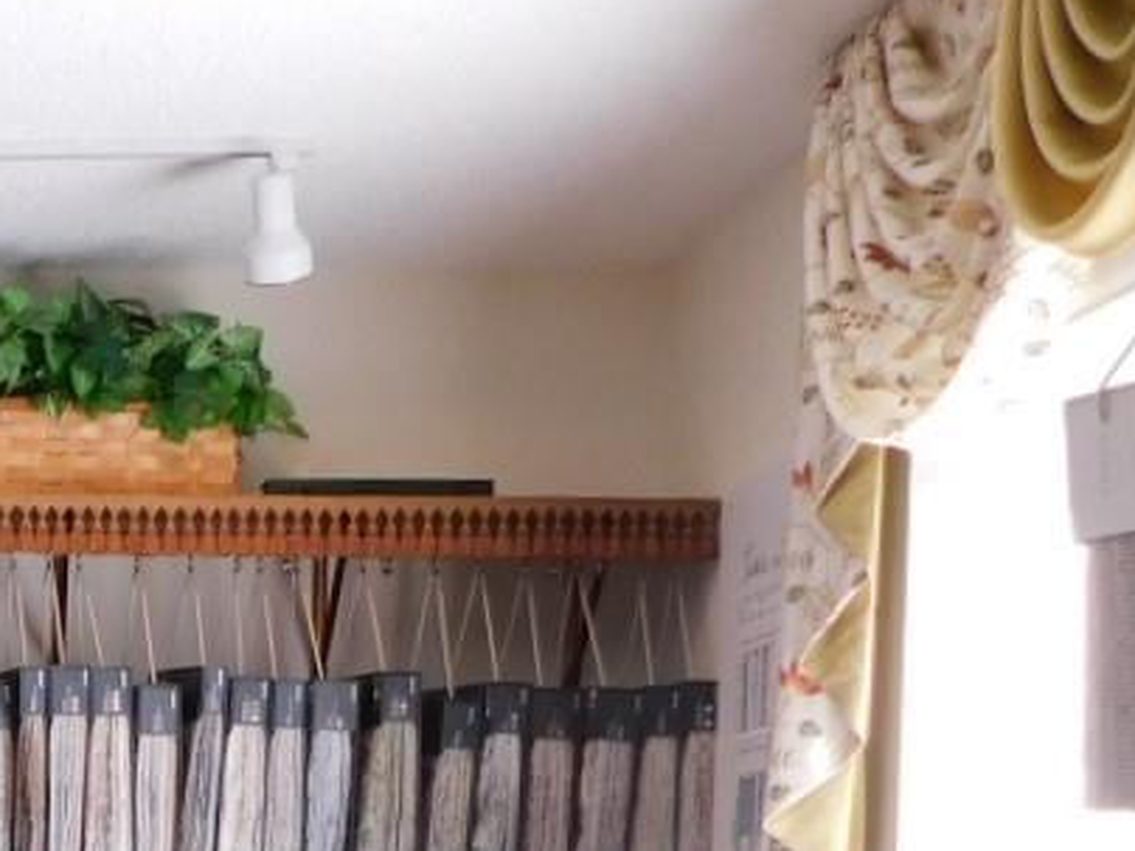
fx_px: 2984
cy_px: 1090
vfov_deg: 15.5
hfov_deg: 18.9
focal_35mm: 91
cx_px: -568
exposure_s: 1/50
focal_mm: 4
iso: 125
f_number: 3
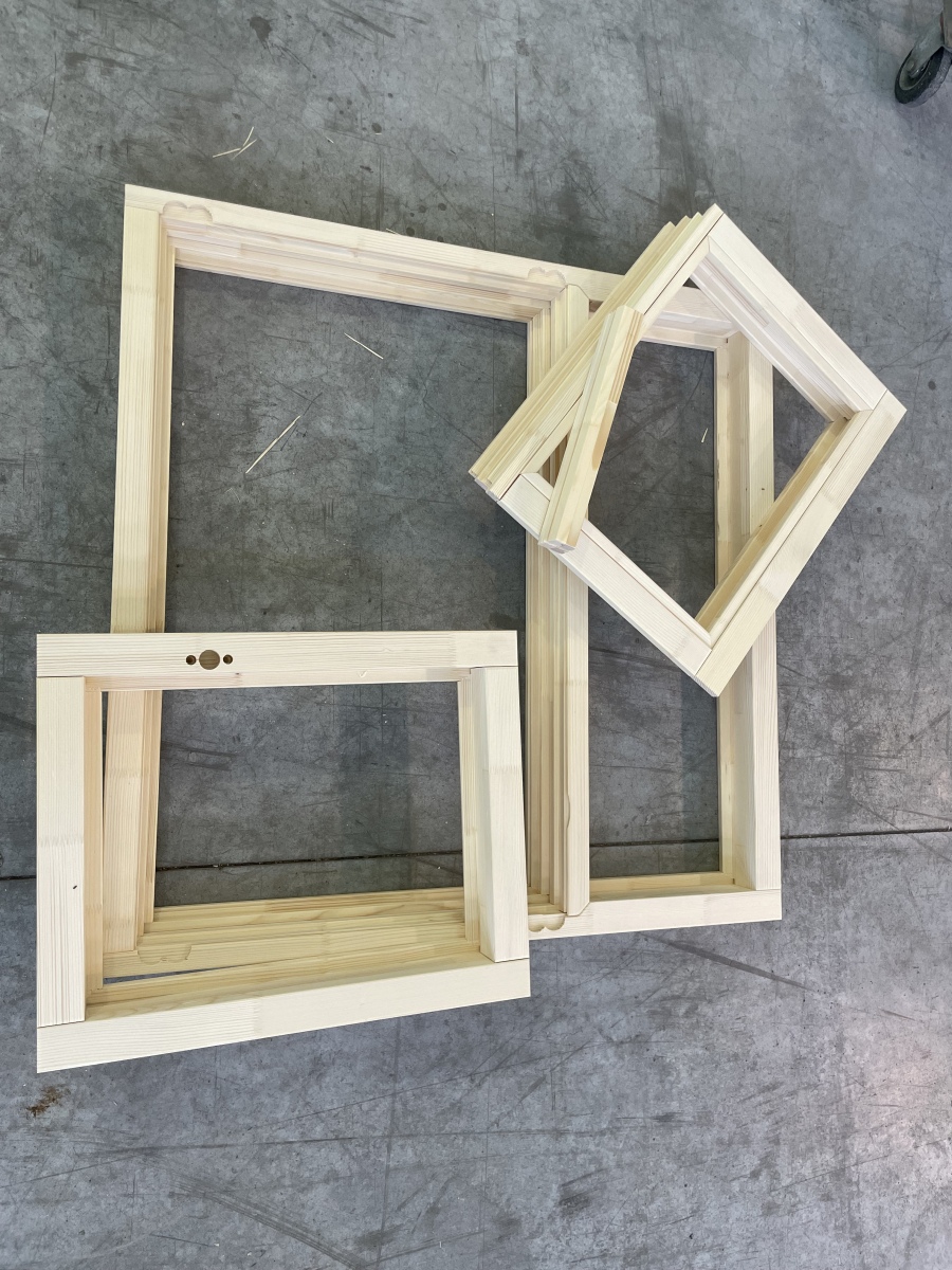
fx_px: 953
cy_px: 635
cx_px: 476
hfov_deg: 53.1
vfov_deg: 67.3
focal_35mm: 26
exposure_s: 1/100
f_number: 1.6
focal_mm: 4.2
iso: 100
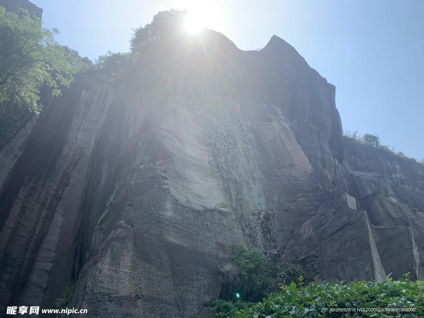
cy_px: 159
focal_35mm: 26
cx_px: 212
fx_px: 318
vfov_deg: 53.1
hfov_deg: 67.3
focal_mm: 4.25
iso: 25
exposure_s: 1/1536
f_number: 1.8
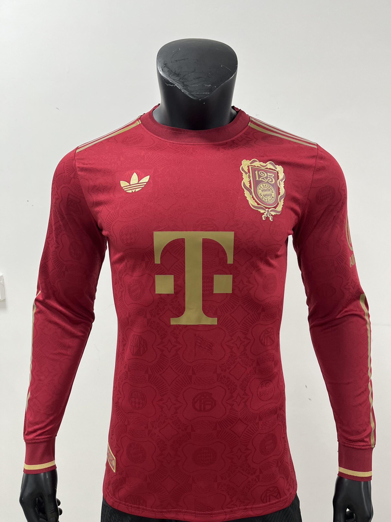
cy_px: 261
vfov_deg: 67.3
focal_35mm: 26
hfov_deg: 53.1
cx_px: 196
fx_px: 392
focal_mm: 5.1
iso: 125
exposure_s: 1/121
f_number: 1.6
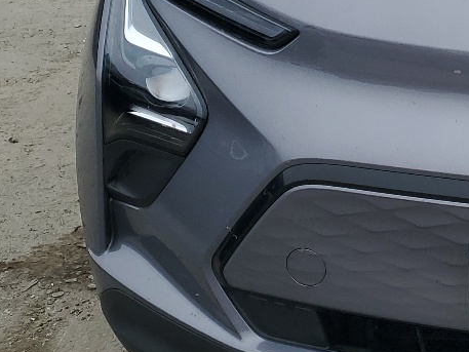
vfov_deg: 15.9
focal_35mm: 91
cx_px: 636
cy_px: -12
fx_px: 1233
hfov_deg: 19.6
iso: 50
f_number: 1.5
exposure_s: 1/1667
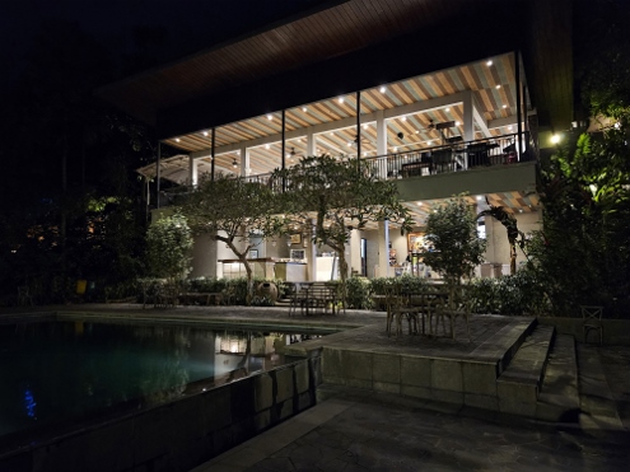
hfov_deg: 73.9
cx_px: 315
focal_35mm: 23
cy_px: 236
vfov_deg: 58.9
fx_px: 418
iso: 1000
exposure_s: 1/25
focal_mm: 5.4
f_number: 1.8
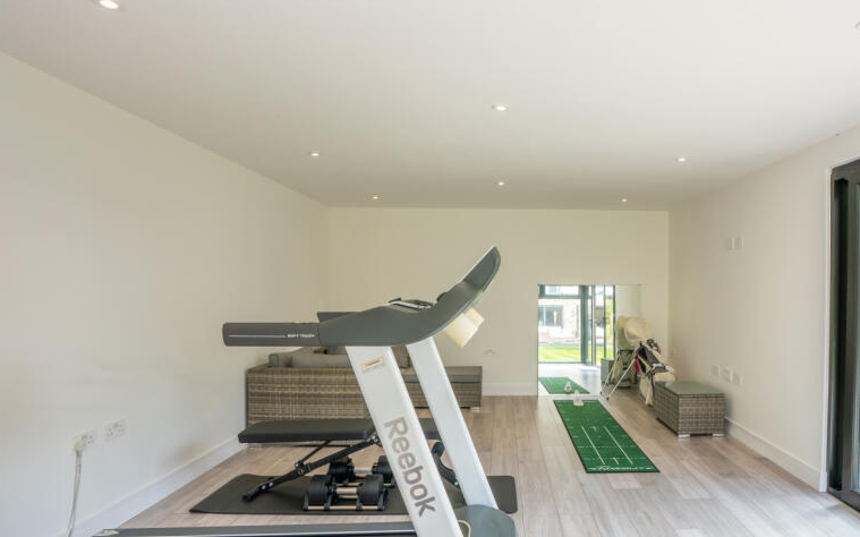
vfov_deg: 54.9
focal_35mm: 22
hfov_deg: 78.2
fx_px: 516
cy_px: 299
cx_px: 537
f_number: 11
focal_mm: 16
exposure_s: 1/15
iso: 200
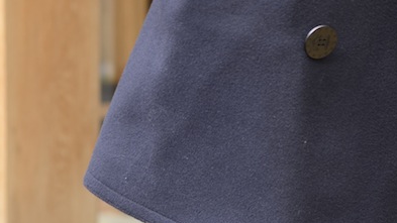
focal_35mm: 347
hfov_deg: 6.2
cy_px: -137
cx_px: 300
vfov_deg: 3.5
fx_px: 3656
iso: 320
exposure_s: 1/160
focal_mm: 85
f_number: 2
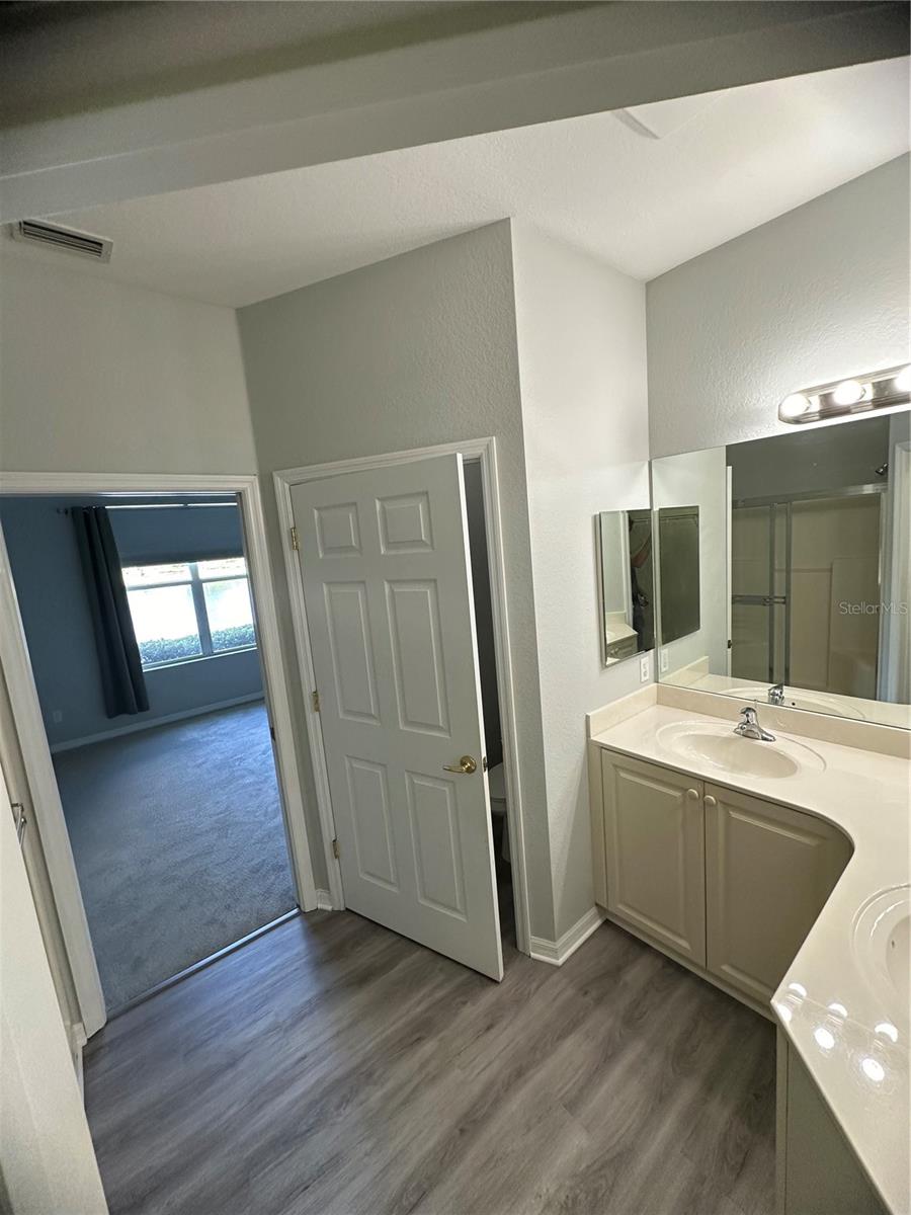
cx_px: 456
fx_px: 491
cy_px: 608
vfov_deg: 102.1
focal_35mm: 14
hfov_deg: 85.7
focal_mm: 2.22
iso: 200
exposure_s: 1/120
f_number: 2.2
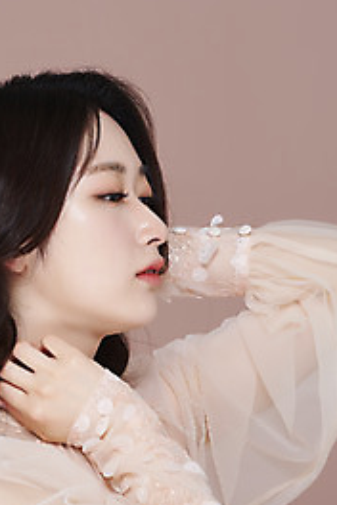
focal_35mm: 159
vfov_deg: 12.9
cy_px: 319
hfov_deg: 8.6
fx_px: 2232
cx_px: 108
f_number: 11
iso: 64
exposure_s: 1/125
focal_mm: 105
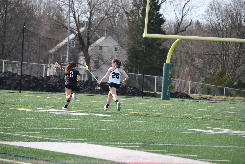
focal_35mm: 210
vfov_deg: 6.6
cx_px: 122
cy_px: 82
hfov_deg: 9.8
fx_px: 1431
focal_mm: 140
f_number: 4.8
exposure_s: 1/640
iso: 200
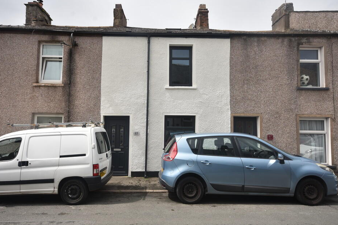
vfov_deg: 55.1
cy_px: 113
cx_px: 166
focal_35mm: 23
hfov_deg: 76.1
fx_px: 216
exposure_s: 1/250
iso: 100
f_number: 9
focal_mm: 14
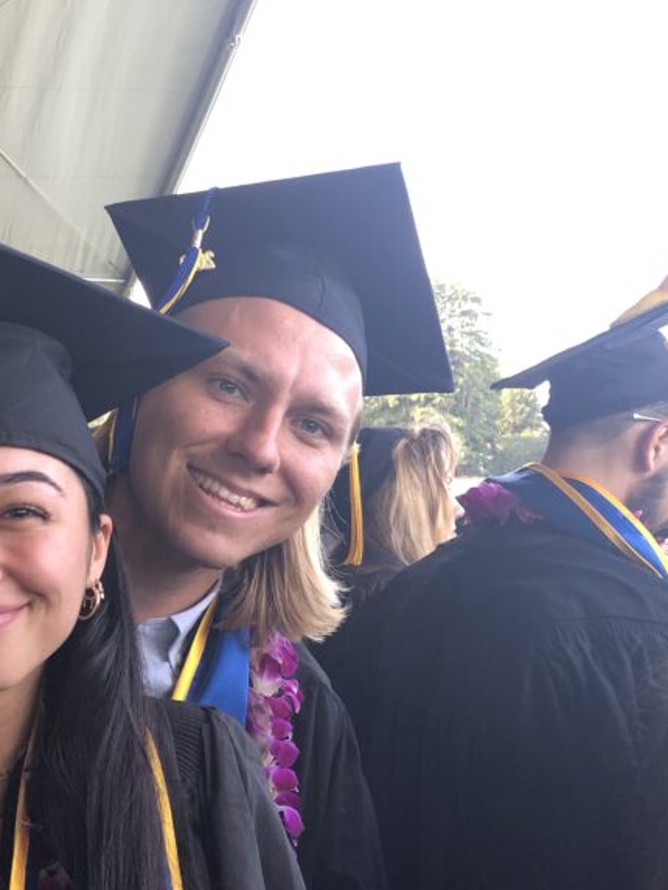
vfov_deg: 38.0
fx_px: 1286
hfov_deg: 28.1
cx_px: 79
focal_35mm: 50
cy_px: 550
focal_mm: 3.99
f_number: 1.8
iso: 20
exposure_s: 1/40
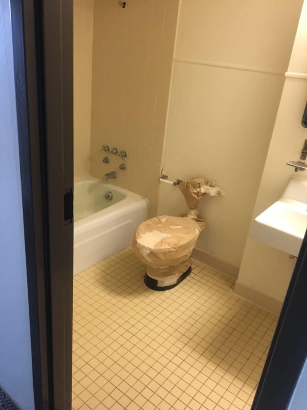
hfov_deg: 48.2
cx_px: 154
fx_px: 343
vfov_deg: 61.7
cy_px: 205
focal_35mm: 29
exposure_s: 1/30
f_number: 2.2
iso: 160
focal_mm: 4.15
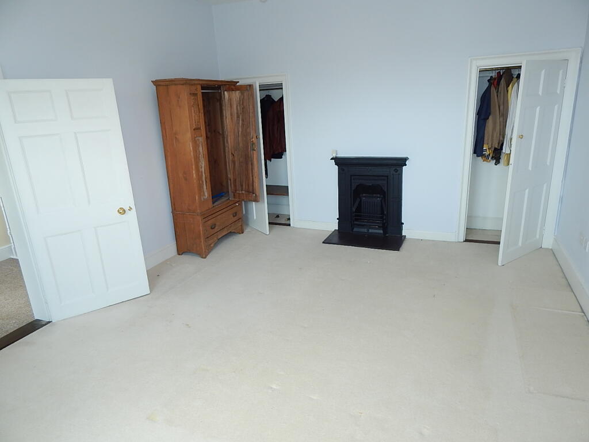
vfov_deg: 61.1
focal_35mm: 22
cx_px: 294
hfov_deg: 76.4
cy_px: 221
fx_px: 374
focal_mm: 4
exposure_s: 1/60
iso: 125
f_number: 3
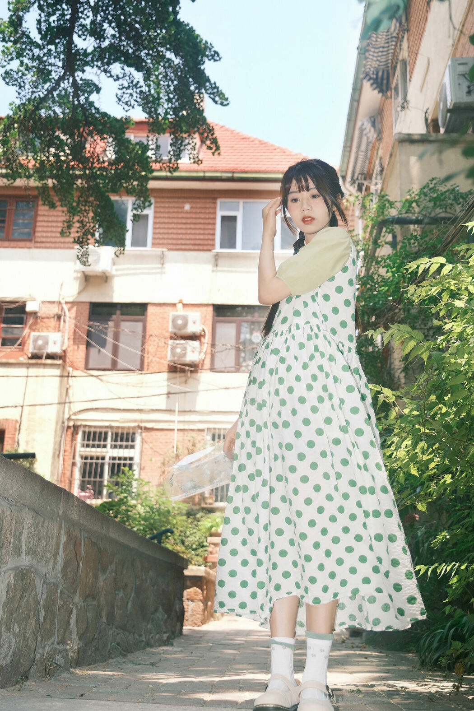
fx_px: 810
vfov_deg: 47.4
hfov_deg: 32.6
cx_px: 237
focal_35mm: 41
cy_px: 356
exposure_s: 1/500
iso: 320
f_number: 2.8
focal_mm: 27.4
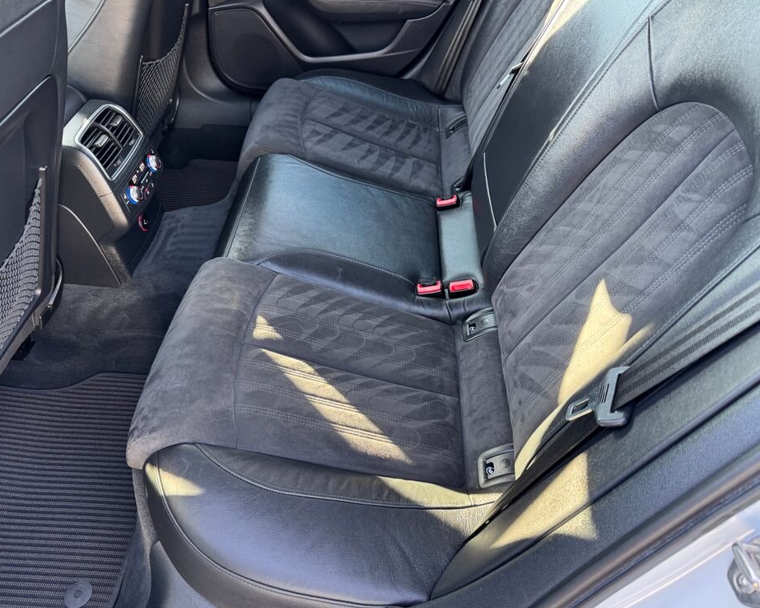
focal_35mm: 26
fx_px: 585
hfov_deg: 66.0
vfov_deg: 54.9
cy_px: 311
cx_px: 377
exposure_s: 1/92
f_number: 1.78
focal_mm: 6.76
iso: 200
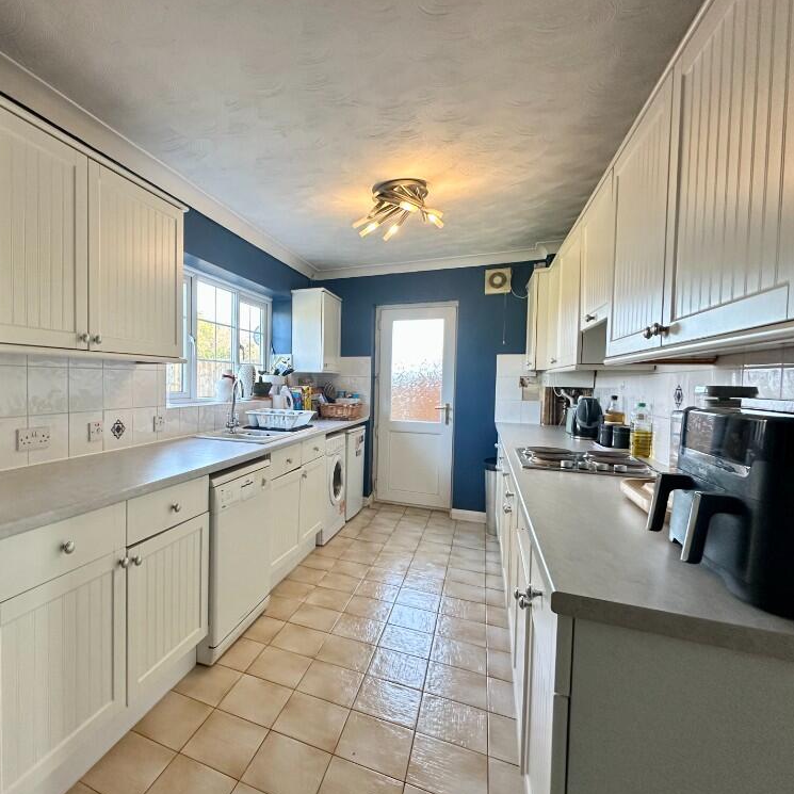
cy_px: 398
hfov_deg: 80.8
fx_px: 441
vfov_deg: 84.0
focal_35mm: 17
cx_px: 256
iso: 160
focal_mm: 2.22
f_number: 2.2
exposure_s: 1/99
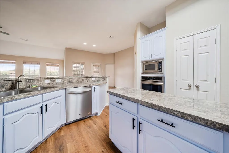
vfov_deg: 90.0
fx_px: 76
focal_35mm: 12
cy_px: 76
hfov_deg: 112.6
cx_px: 114
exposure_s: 1/2.5
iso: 100
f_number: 11
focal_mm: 12
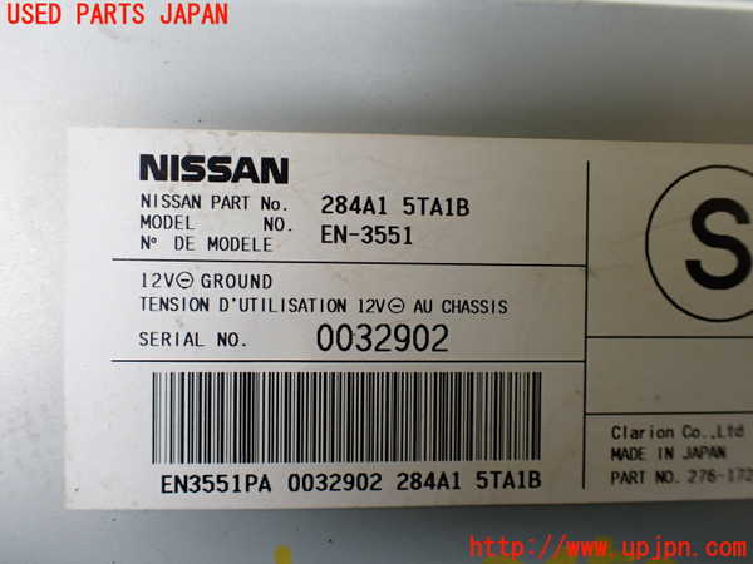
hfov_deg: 60.0
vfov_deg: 46.8
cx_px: 376
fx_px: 653
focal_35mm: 30
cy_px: 282
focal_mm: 5.4
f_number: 2.3
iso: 250
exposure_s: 1/125
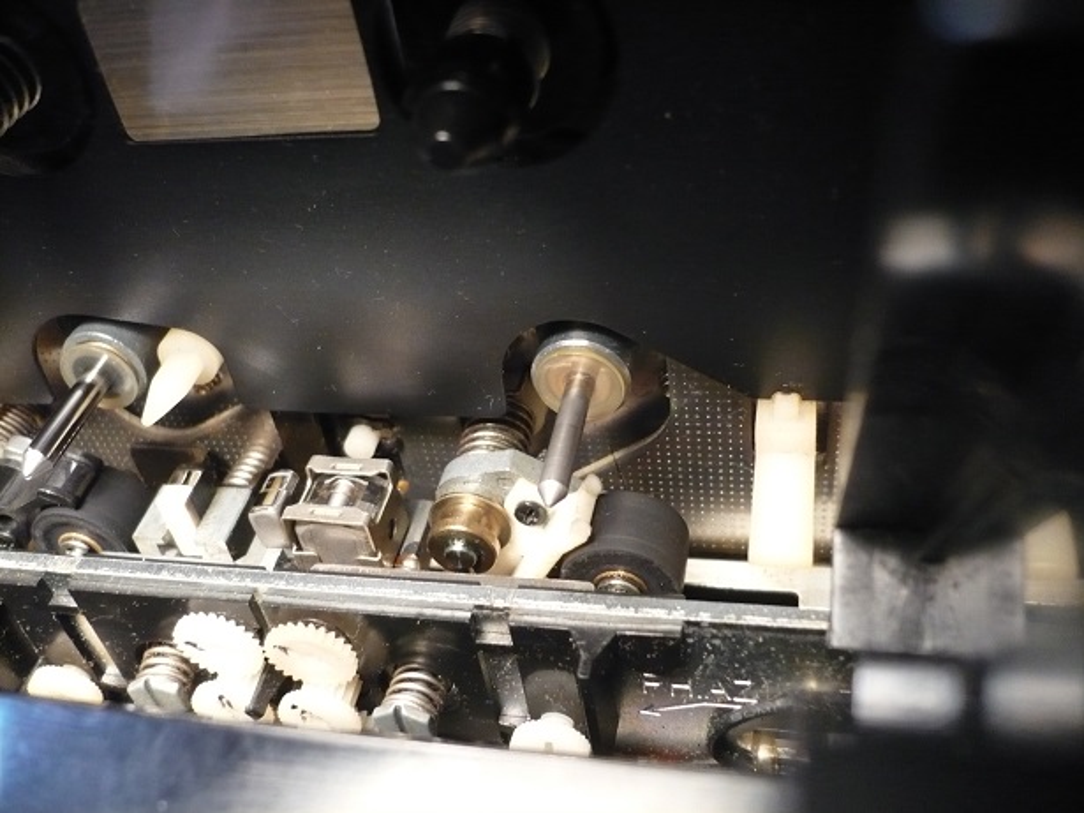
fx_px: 1096
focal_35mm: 35
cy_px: 406
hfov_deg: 52.6
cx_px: 542
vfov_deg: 40.7
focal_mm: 5.8
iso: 400
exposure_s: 1/13
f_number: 2.8
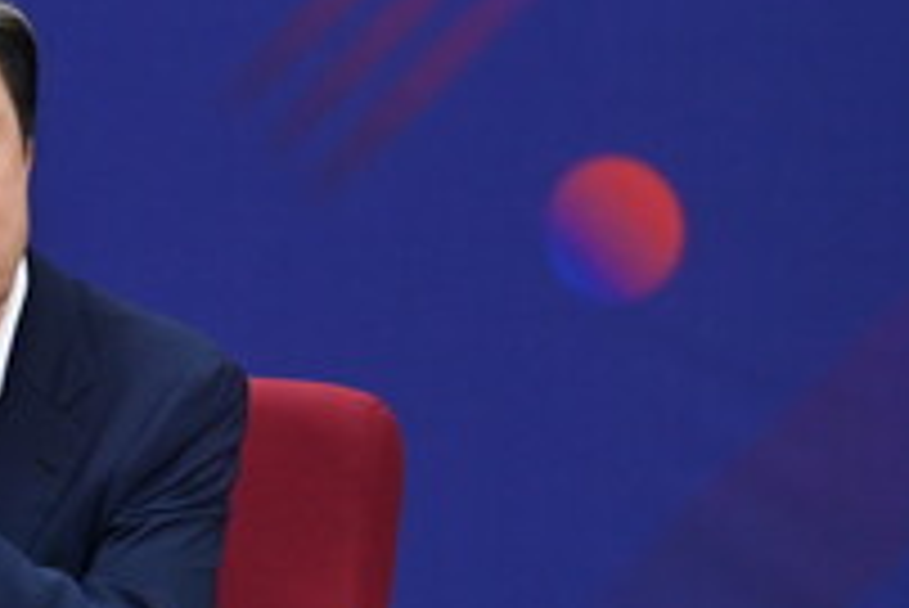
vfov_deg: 2.3
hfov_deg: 3.5
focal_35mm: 593
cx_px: -414
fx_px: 14983
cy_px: 243
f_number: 4.5
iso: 1250
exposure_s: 1/250
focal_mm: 200
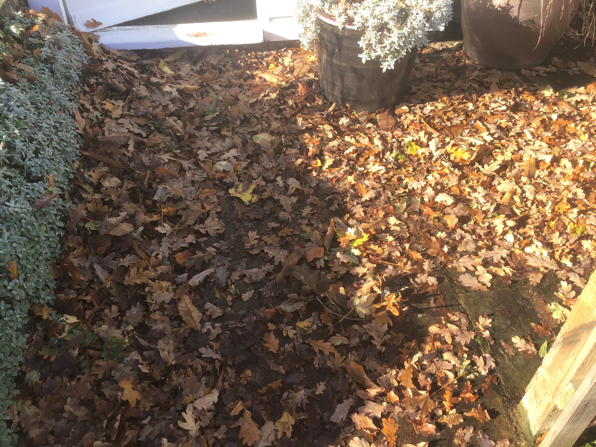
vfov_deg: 45.4
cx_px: 298
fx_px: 534
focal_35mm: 31
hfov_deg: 58.4
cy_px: 224
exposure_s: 1/206
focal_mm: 3.3
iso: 25
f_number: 2.4
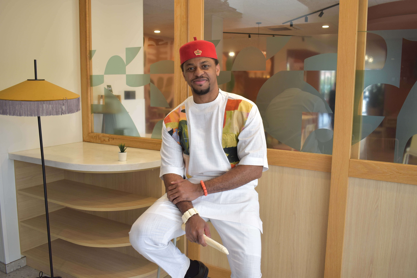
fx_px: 382
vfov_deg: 40.0
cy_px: 139
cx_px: 208
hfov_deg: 57.2
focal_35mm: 33
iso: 400
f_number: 3.8
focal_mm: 22
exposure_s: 1/60
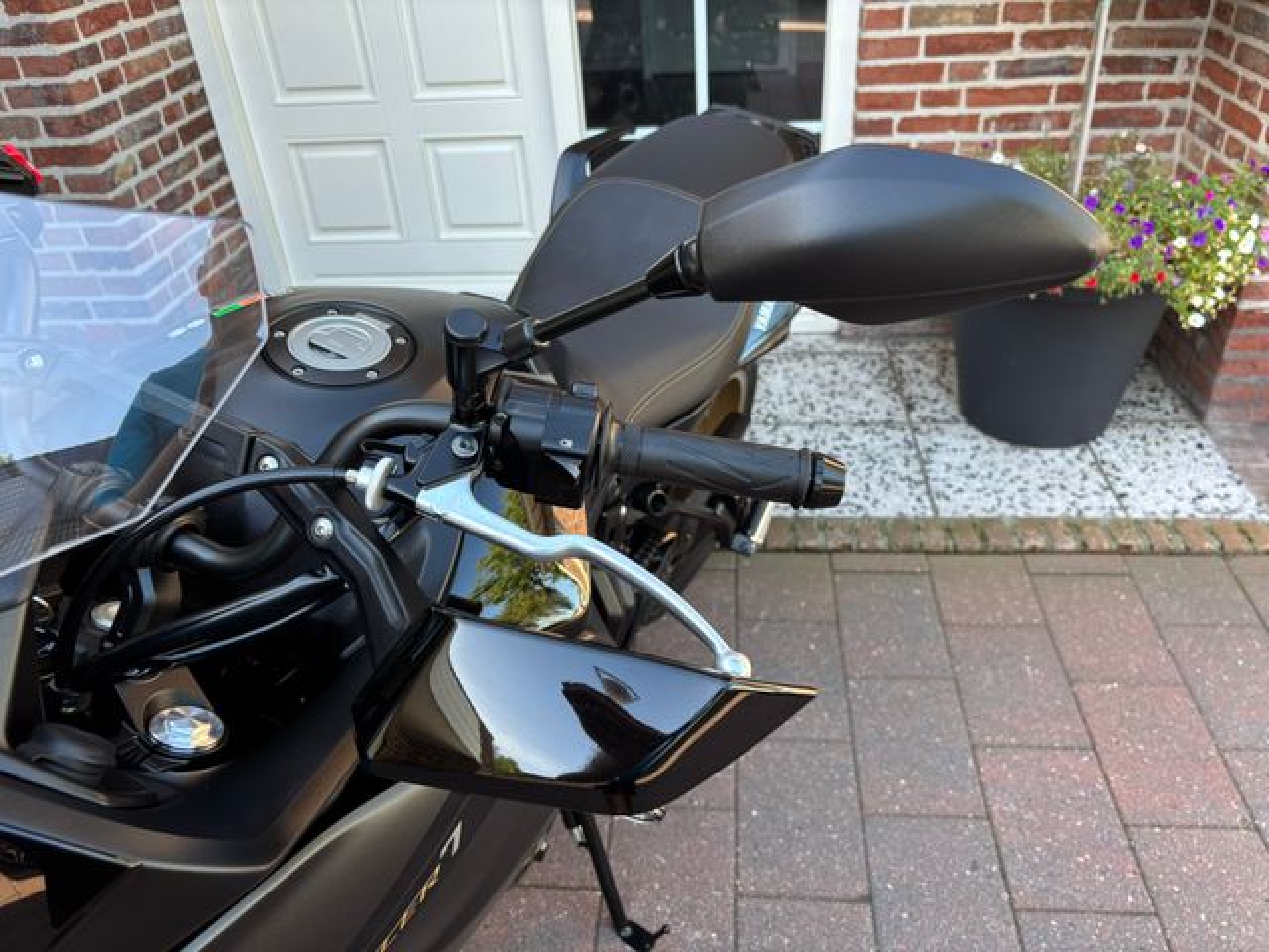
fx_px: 953
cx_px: 634
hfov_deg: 67.3
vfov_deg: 53.1
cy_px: 476
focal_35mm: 26
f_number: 1.6
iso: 50
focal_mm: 5.96
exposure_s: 1/121
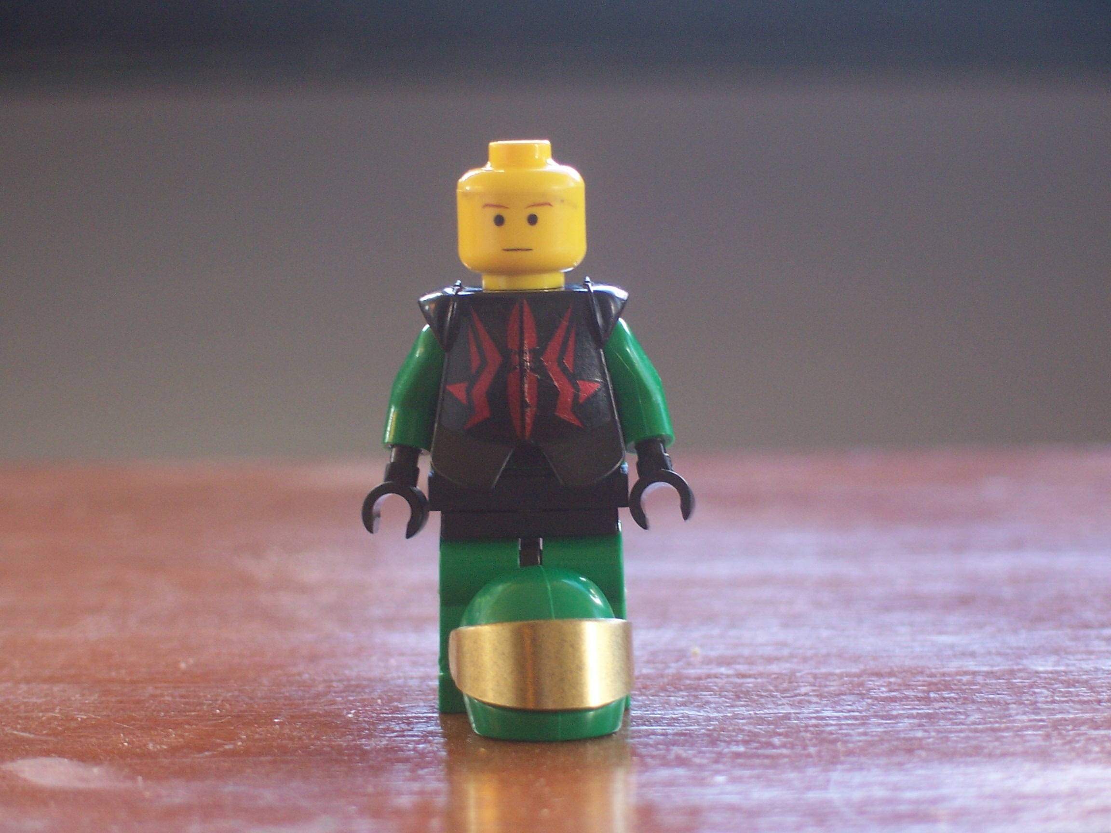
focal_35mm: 122
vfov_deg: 12.1
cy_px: 416
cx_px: 556
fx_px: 3916
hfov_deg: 16.1
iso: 140
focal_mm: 21
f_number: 4
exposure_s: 1/30
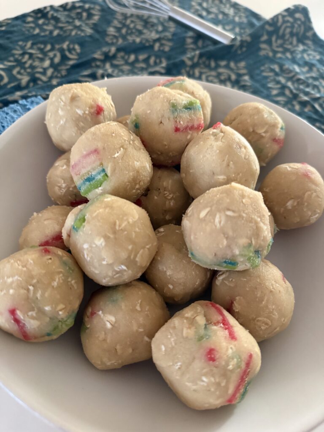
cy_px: 216
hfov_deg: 56.8
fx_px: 300
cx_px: 162
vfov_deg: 71.6
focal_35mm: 24
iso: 800
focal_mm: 6.76
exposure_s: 1/42
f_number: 1.78
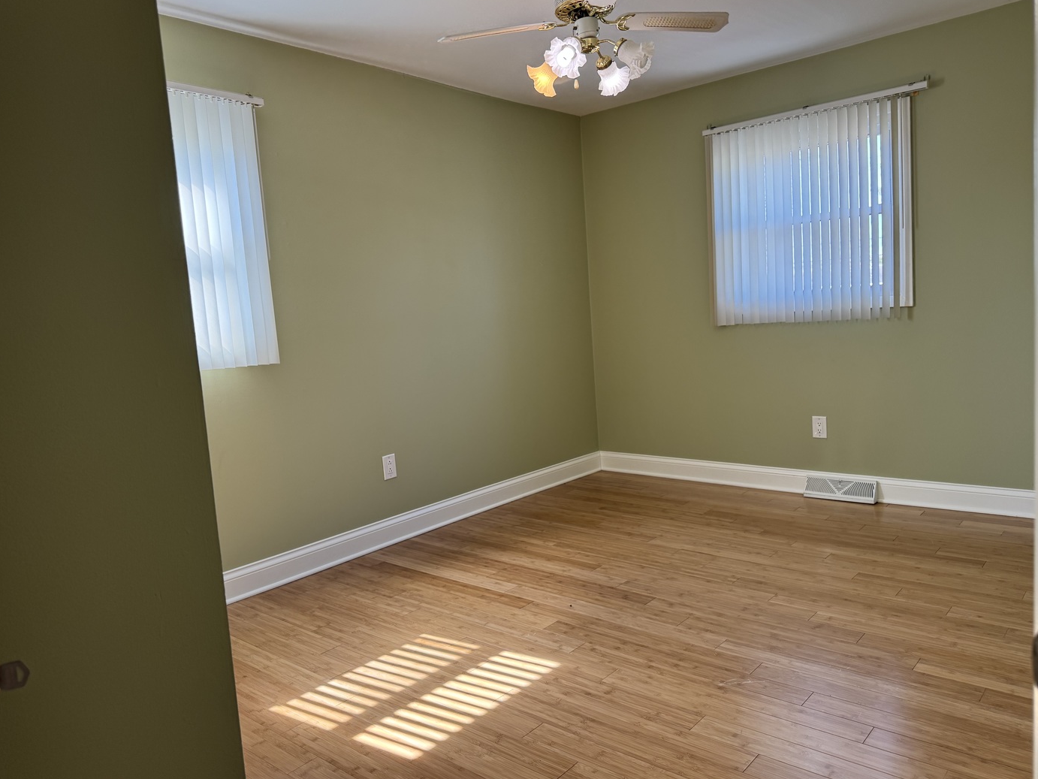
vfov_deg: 54.9
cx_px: 527
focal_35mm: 25
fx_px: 750
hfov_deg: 69.4
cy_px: 388
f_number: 1.78
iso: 100
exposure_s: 1/123
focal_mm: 6.76
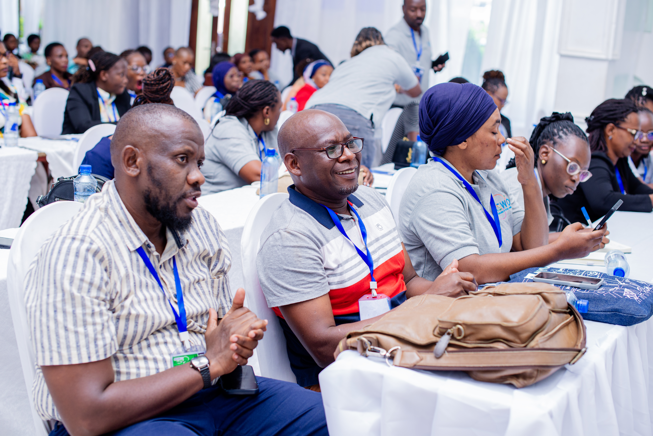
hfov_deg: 39.6
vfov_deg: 27.0
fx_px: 907
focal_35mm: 50
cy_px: 218
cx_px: 326
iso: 400
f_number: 3.5
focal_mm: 50
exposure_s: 1/100
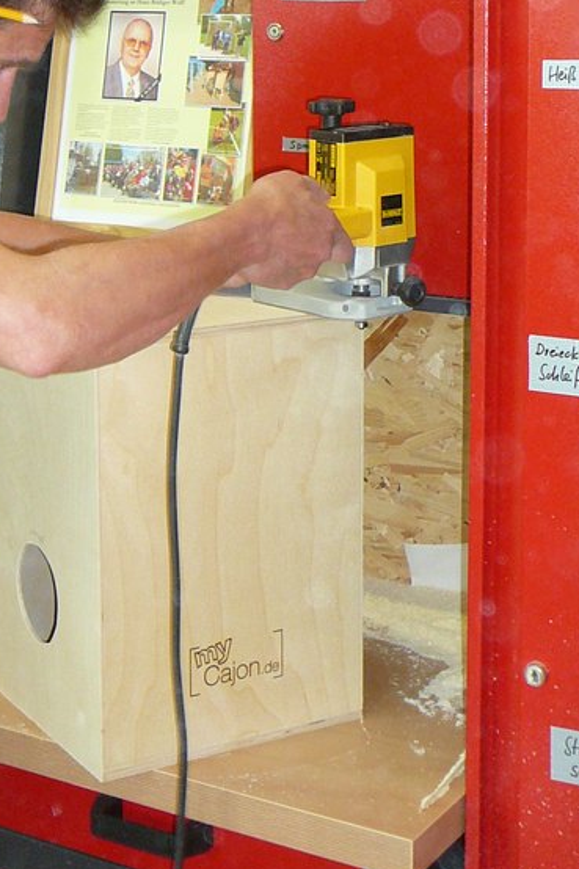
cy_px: 94
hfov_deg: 17.6
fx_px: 1859
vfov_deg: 25.5
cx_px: 162
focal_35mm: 77
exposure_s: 1/30
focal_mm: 6.1
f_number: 3.1
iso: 160
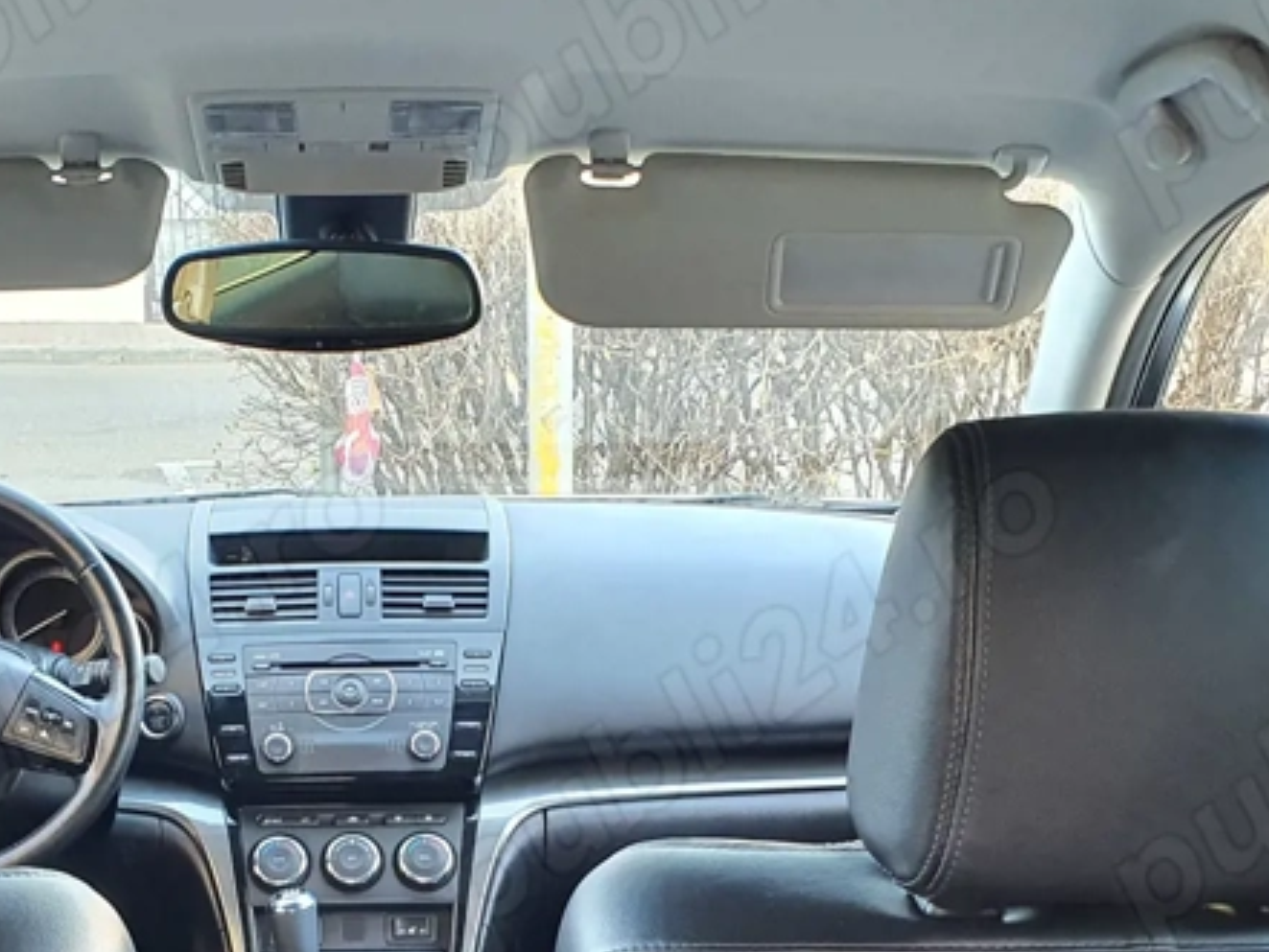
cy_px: 748
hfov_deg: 32.4
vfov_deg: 24.5
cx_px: 409
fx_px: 2163
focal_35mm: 59
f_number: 2.4
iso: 320
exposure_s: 1/100
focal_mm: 4.3
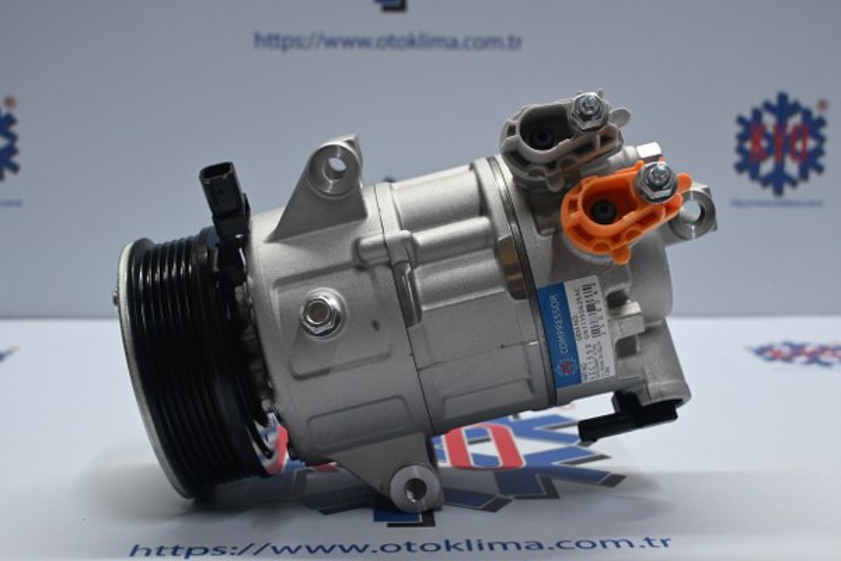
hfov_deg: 40.0
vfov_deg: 27.3
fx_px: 1156
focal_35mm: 50
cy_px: 280
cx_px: 420
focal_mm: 33
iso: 1400
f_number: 5
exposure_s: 1/125
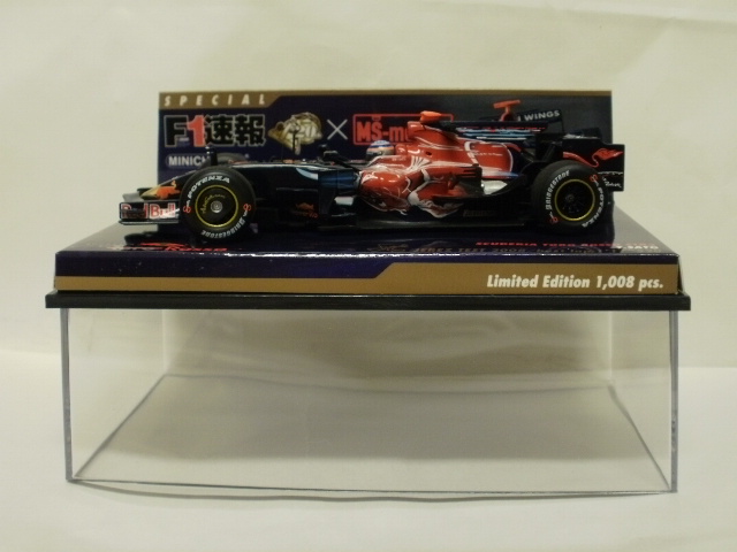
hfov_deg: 42.9
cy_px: 276
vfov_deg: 32.9
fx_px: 937
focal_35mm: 44
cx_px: 368
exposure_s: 1/8
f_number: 4
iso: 125
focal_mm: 7.7
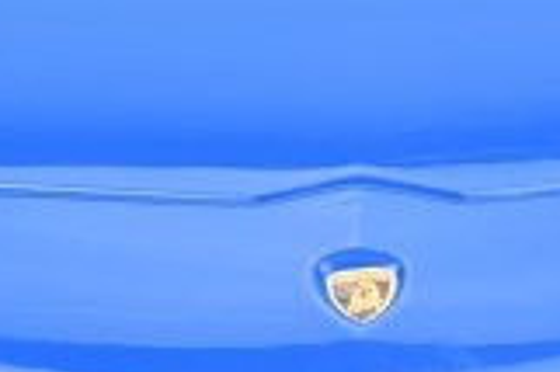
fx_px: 3931
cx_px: 348
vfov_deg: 5.4
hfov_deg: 8.1
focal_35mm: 253
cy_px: 2
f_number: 18
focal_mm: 34
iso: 100
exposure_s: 1/5
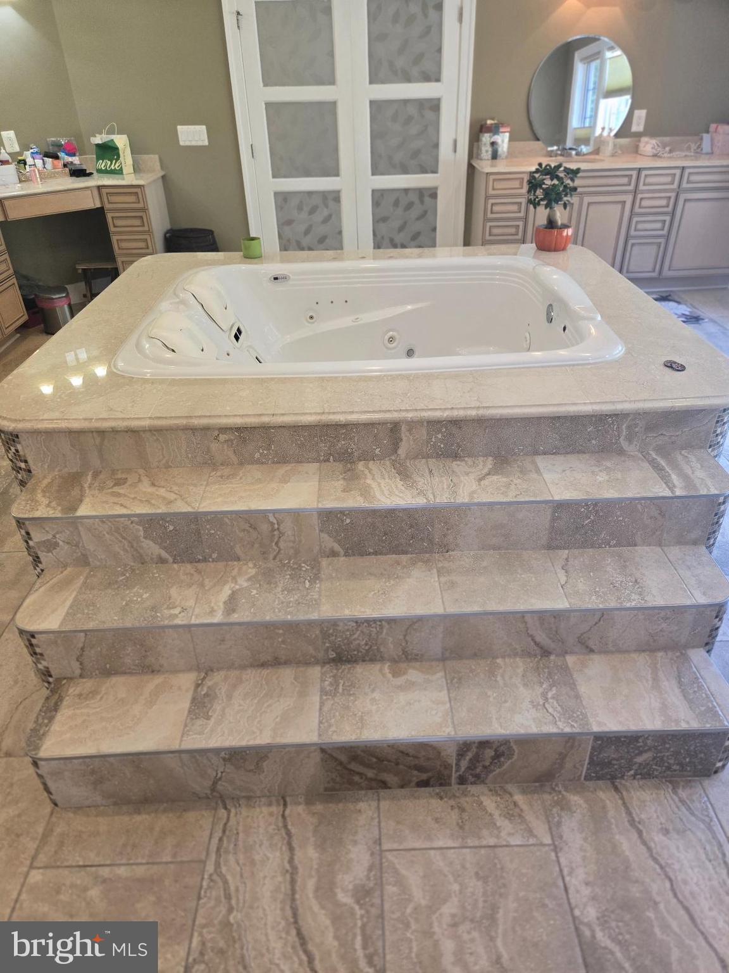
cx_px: 364
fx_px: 646
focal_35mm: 23
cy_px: 486
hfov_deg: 58.9
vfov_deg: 73.9
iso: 200
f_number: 1.8
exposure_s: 1/120
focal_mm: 5.4
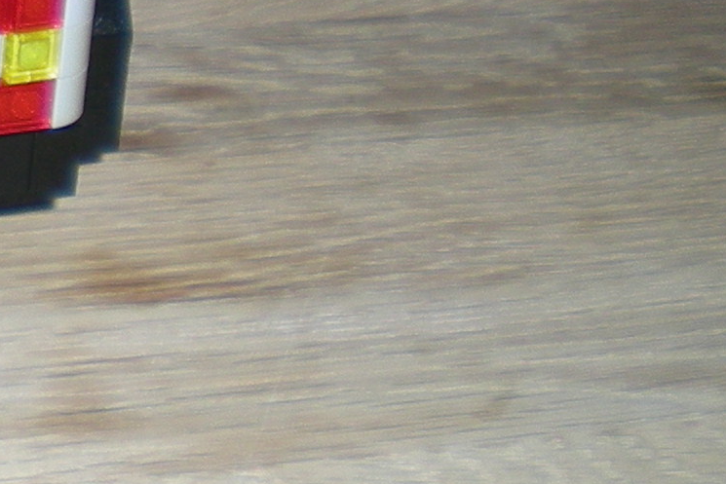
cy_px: -379
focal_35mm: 163
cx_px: -727
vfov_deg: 8.1
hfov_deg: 11.4
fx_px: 3288
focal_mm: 6.3
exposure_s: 1/60
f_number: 3.1
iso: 50
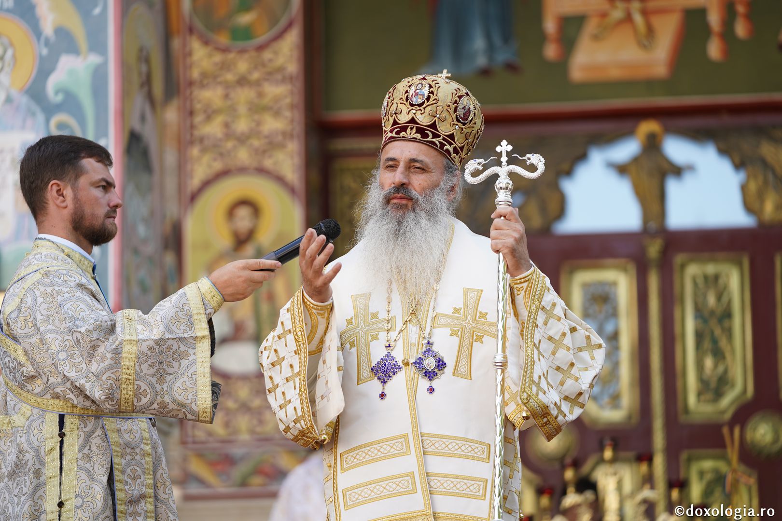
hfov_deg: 15.1
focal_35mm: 136
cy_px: 260
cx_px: 391
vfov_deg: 10.1
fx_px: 2954
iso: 160
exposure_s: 1/400
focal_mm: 136
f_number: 2.8
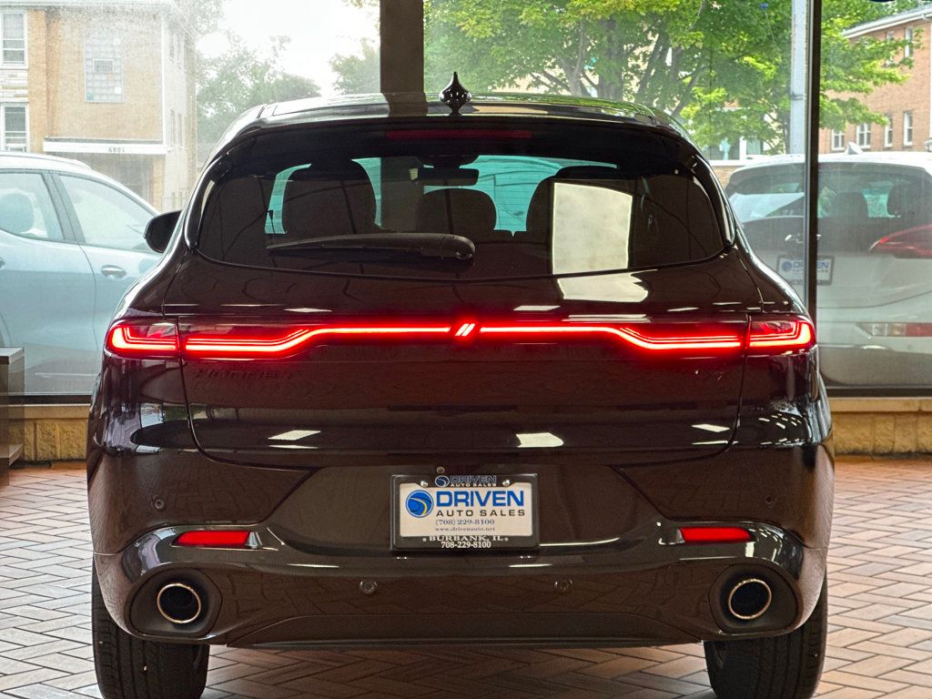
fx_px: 2073
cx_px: 466
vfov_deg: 19.1
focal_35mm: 77
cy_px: 350
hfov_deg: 25.3
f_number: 2.8
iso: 250
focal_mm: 9
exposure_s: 1/40
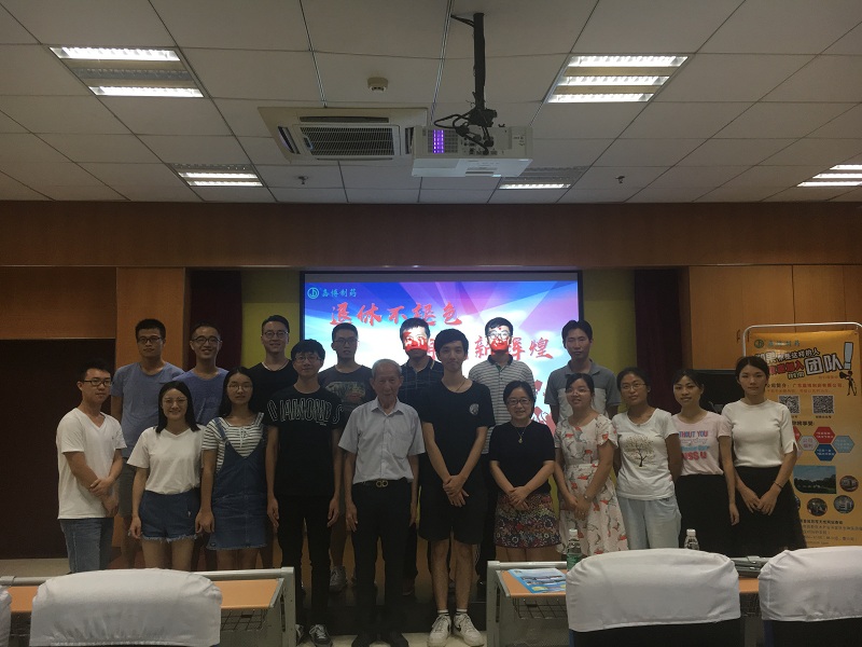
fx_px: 722
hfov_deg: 61.7
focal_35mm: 29
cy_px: 324
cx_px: 431
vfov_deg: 48.2
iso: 80
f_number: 2.2
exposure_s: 1/33
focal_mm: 4.15
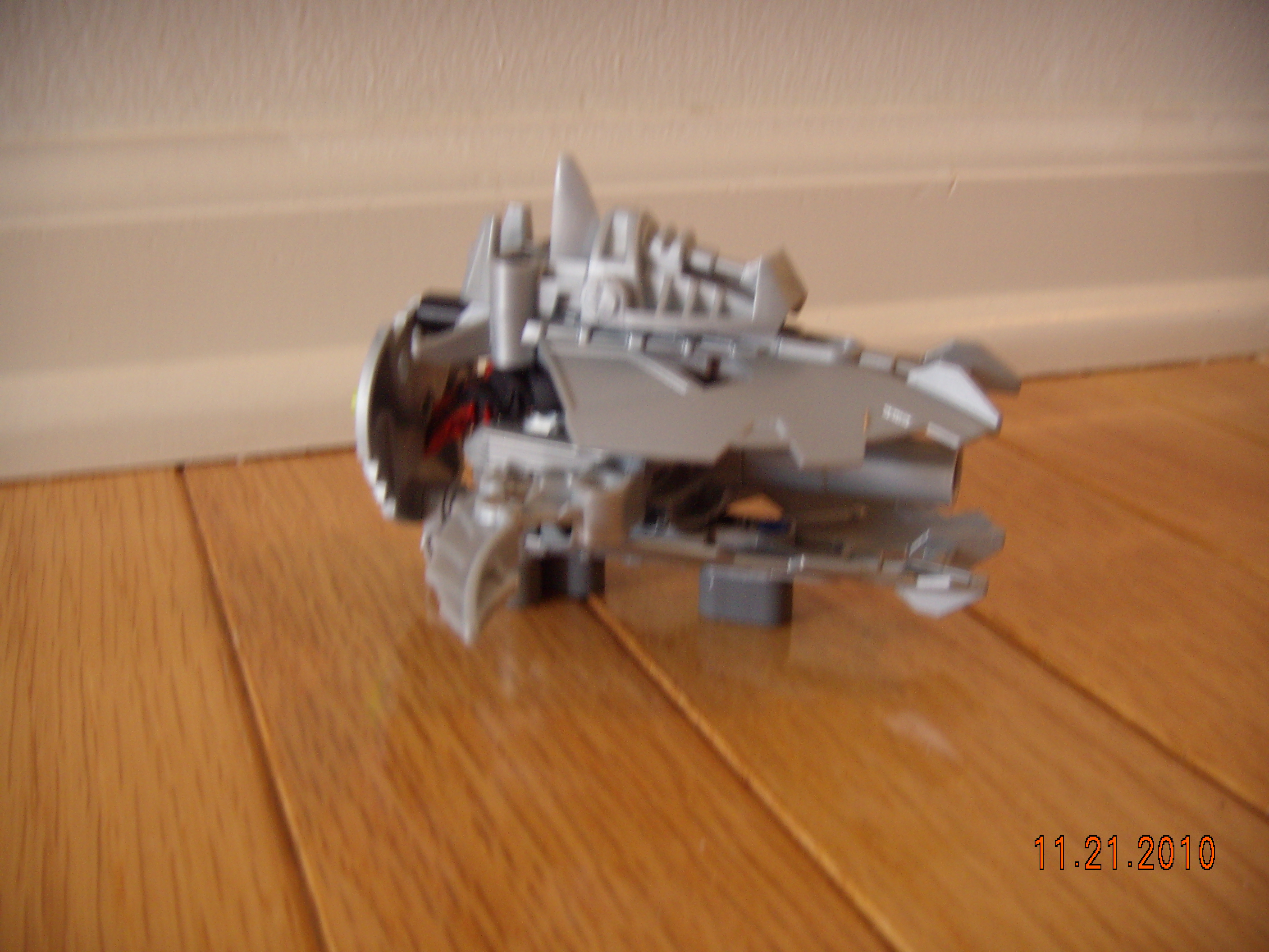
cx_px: 634
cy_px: 476
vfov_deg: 37.7
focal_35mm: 38
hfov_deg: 49.0
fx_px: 1393
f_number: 3.5
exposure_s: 1/6.74
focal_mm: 6.4
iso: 100
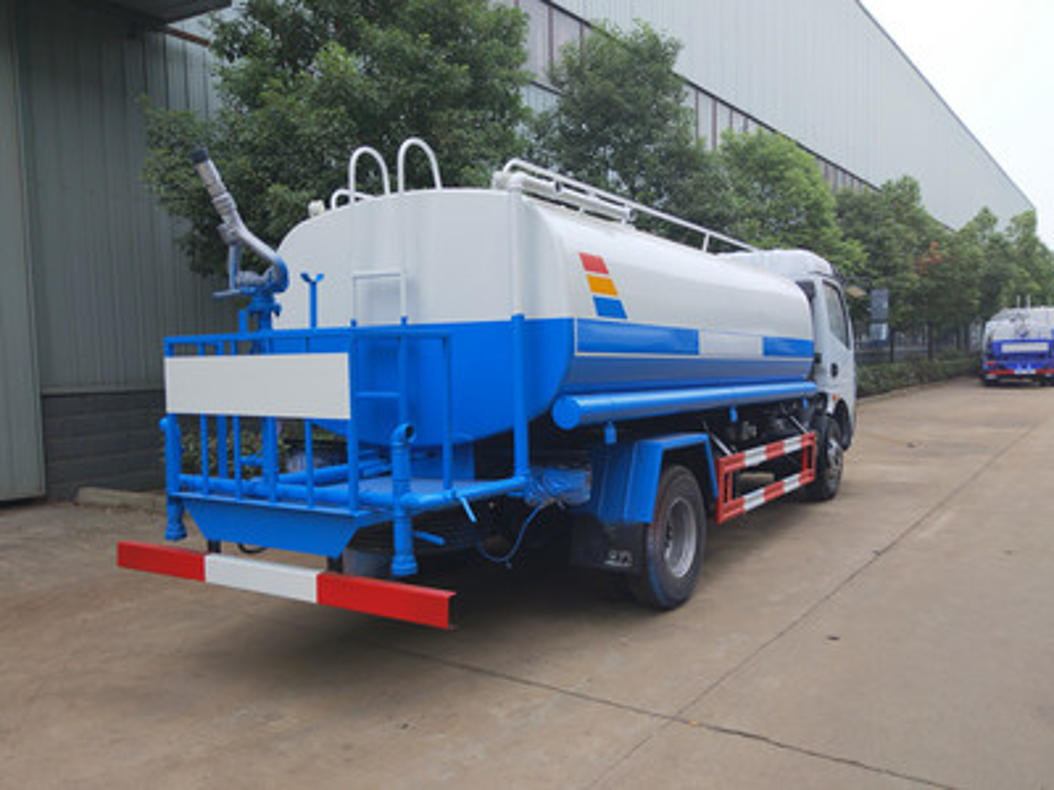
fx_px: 761
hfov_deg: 69.4
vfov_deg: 54.9
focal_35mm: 25
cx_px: 527
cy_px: 395
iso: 197
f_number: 1.7
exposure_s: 1/321
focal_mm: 4.28
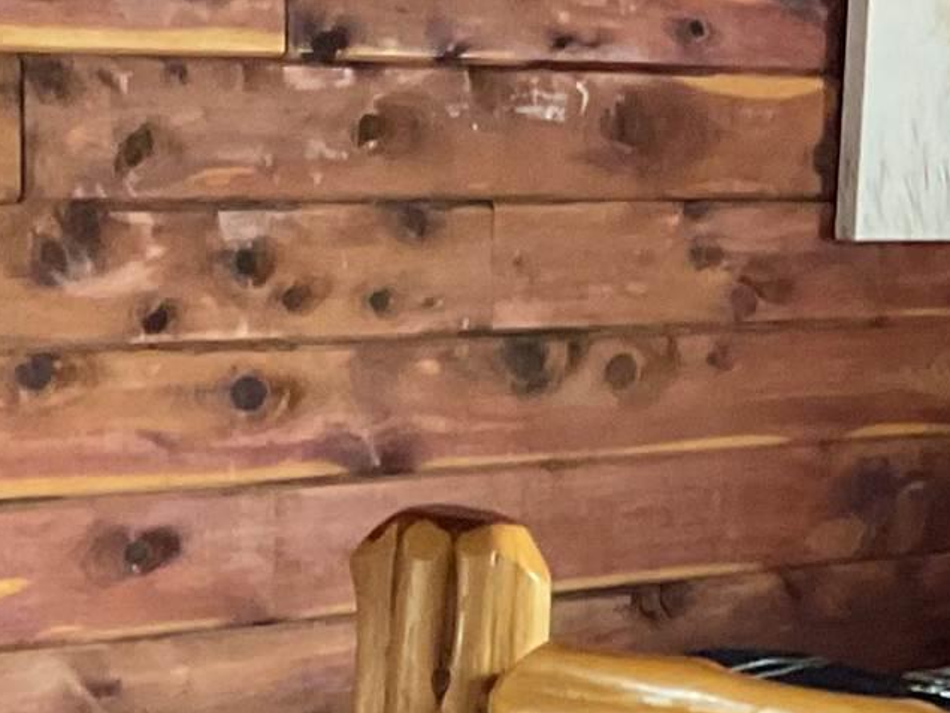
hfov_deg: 13.5
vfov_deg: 10.6
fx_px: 3842
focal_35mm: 140
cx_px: 1306
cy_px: 453
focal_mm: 3
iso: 200
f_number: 1.8
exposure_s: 1/40
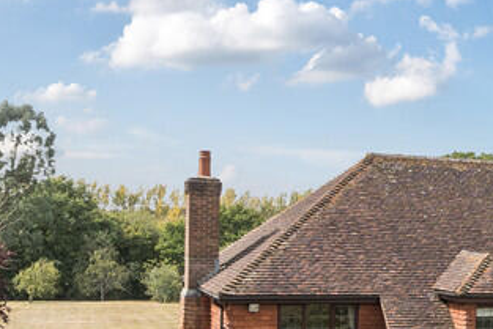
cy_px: 256
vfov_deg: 18.8
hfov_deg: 24.5
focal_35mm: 72
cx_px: 638
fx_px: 986
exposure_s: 1/400
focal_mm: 15
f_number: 8
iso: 200
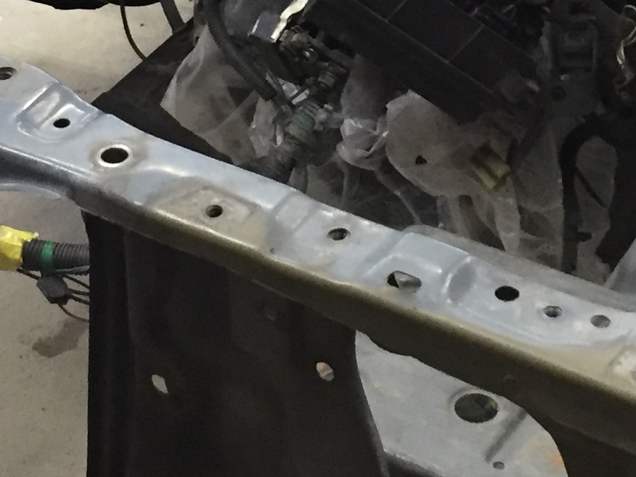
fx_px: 1984
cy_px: -101
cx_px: 293
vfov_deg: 13.3
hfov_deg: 18.2
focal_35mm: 108
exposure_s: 1/24
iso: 250
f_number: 2.2
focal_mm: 4.15
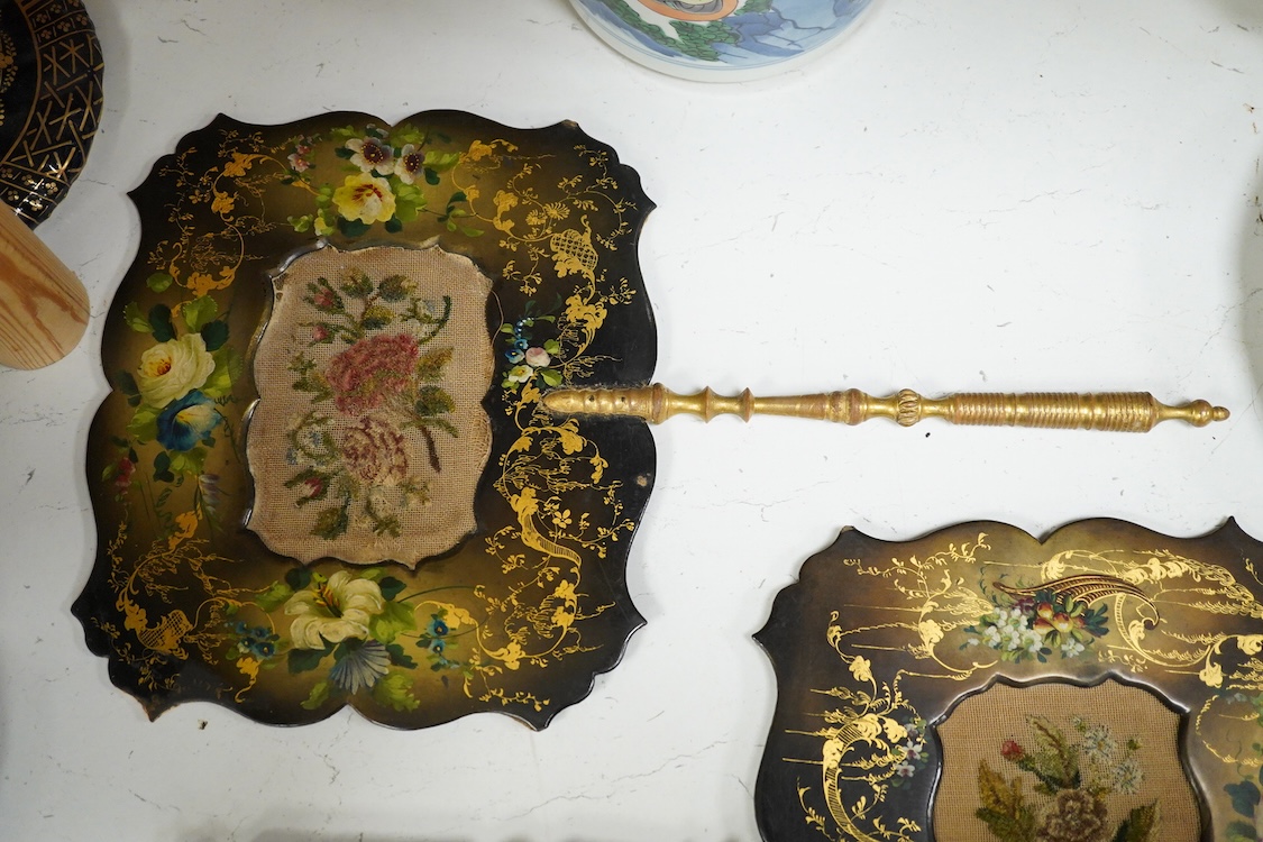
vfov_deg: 29.9
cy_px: 421
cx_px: 632
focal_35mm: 45
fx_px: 1579
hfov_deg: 43.6
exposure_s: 1/250
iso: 2500
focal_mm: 30
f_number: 3.5
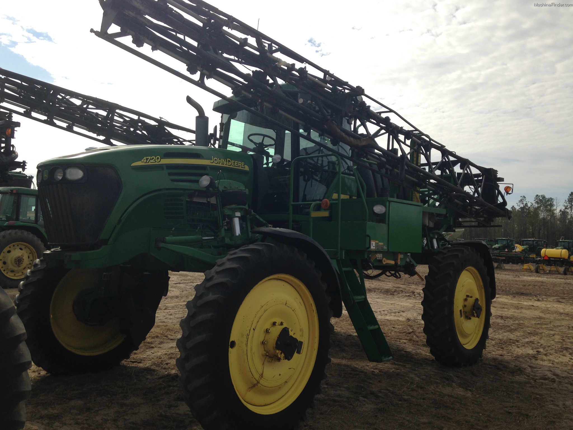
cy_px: 215
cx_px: 286
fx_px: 546
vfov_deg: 42.9
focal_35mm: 33
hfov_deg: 55.4
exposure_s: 1/2088
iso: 50
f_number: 2.4
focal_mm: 4.12
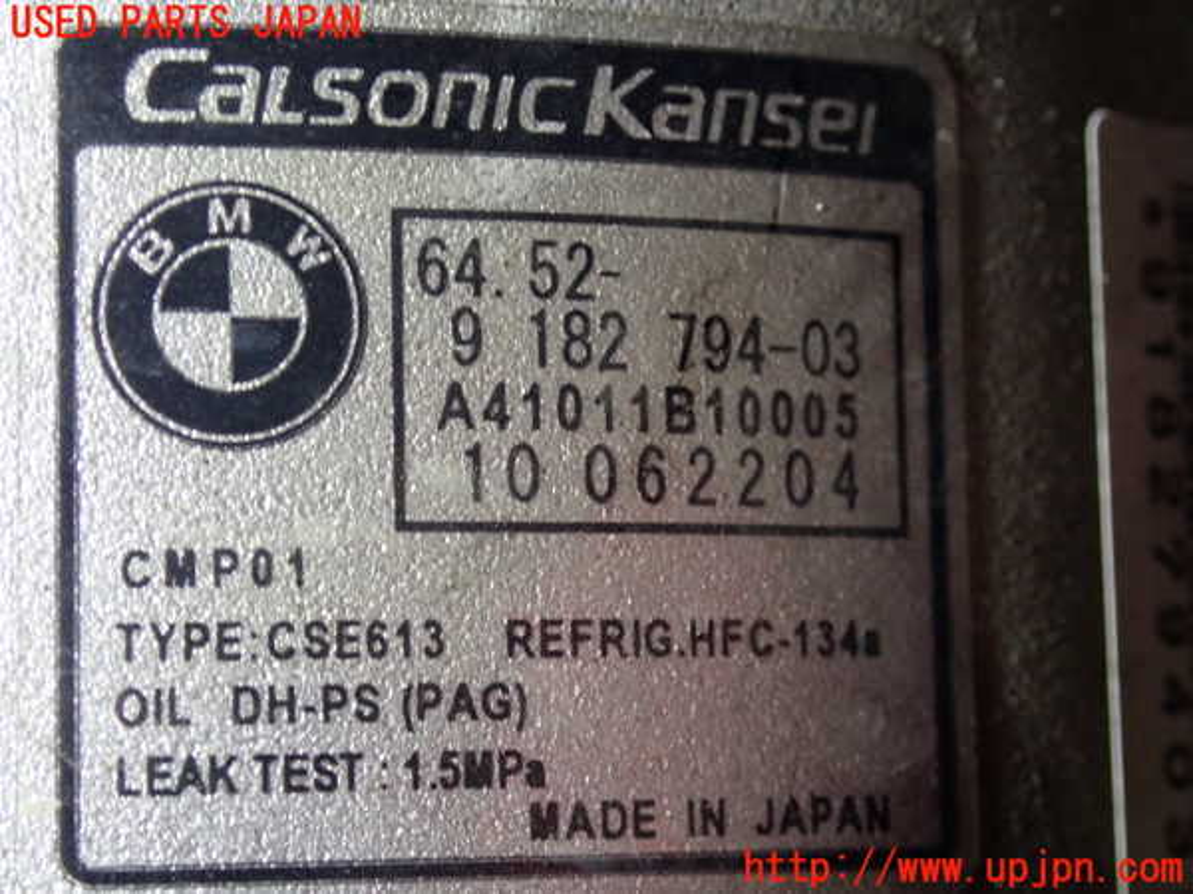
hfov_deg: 20.9
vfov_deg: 15.7
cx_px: 596
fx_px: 3240
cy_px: 447
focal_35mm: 94
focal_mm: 16.79
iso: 800
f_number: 4.7
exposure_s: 1/80
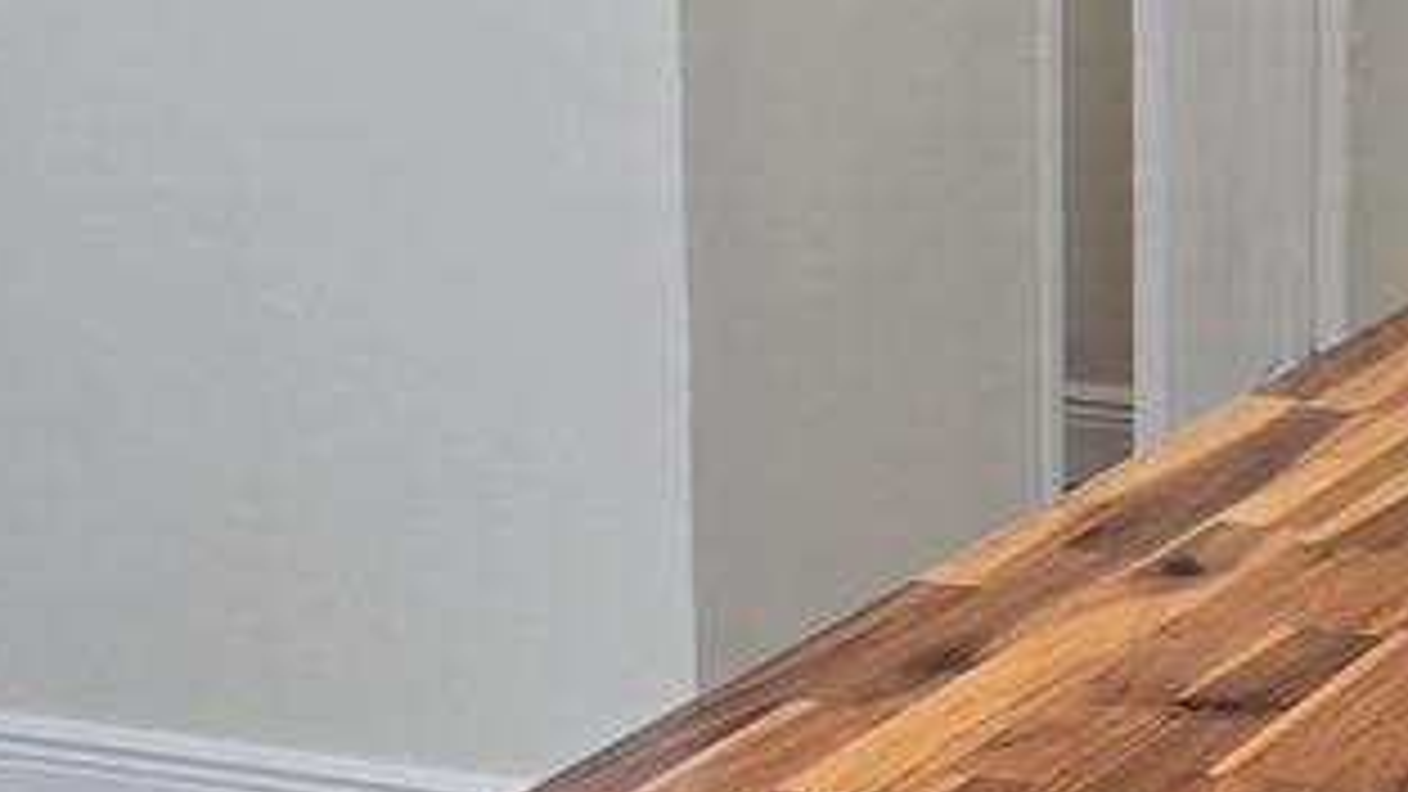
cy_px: 716
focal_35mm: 128
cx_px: 1484
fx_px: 4778
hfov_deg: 16.3
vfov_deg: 9.4
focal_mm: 5.4
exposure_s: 1/120
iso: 125
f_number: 1.8
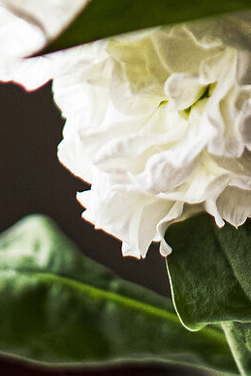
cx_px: 401
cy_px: -571
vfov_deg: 6.3
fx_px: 3228
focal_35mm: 309
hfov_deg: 4.4
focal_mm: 50
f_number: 2.5
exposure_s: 1/400
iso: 1000
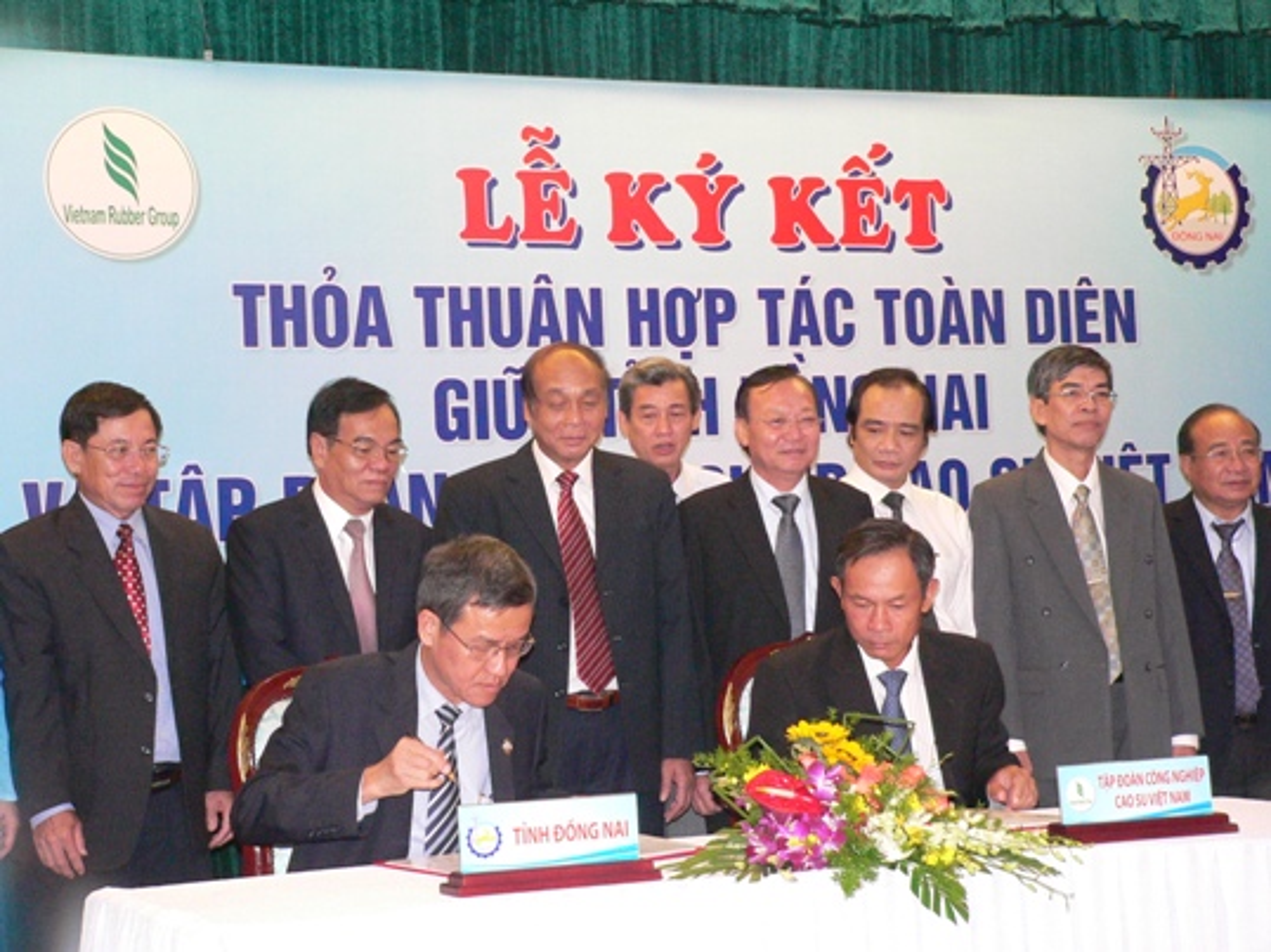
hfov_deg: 27.8
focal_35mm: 70
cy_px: 476
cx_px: 636
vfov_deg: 21.0
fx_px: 2569
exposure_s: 1/50
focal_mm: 11.6
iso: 400
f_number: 2.8
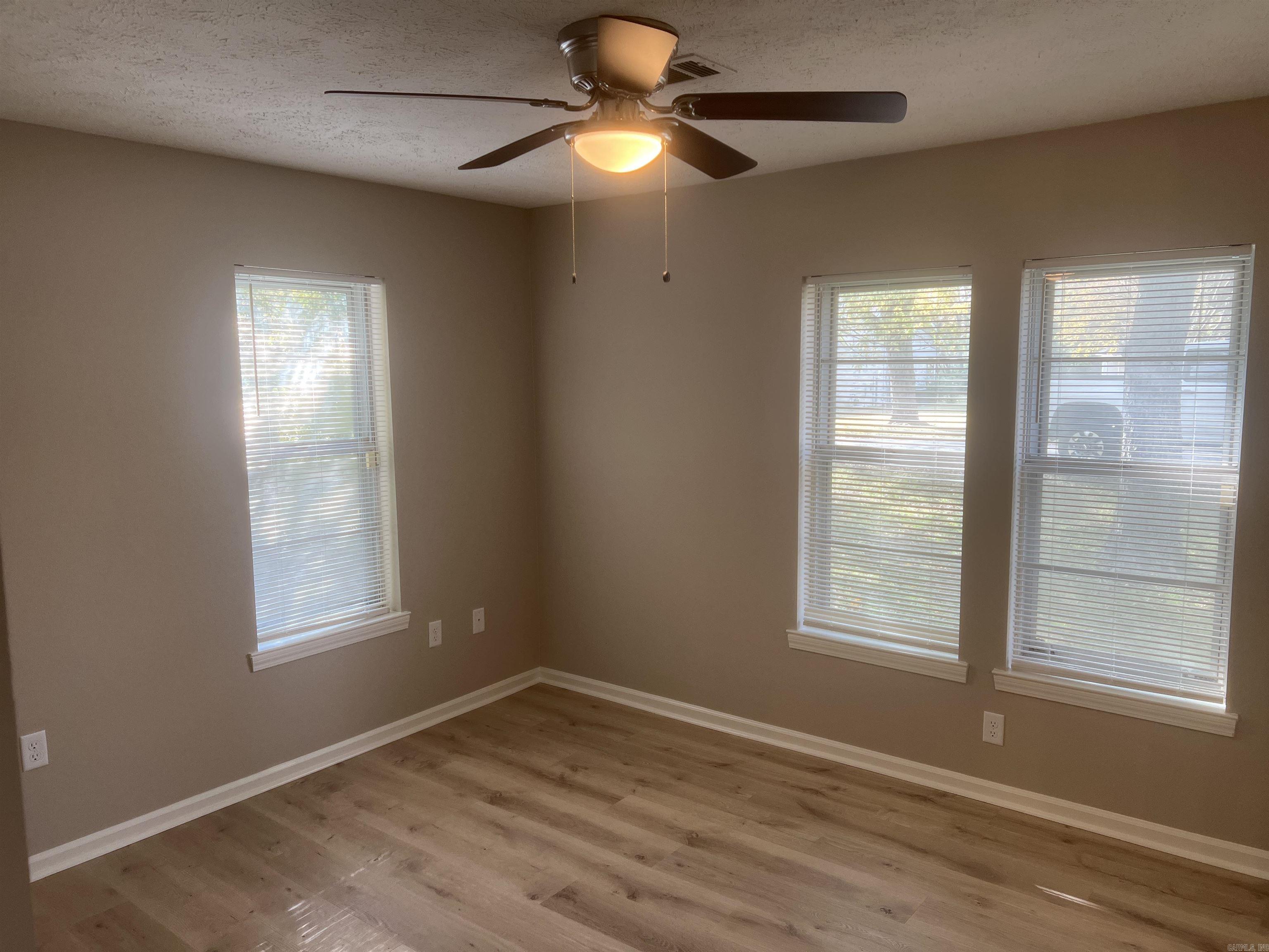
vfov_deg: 53.1
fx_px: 953
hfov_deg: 67.3
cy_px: 476
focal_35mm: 26
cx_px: 634
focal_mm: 5.7
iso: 64
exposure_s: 1/120
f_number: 1.5
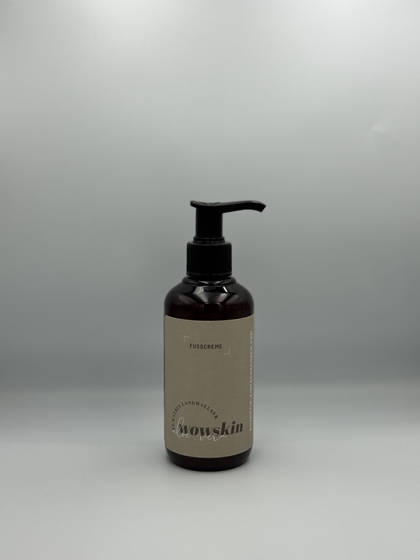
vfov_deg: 39.7
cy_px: 280
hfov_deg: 30.3
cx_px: 210
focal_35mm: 48
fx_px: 777
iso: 64
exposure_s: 1/1133
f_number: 1.78
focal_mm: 6.76
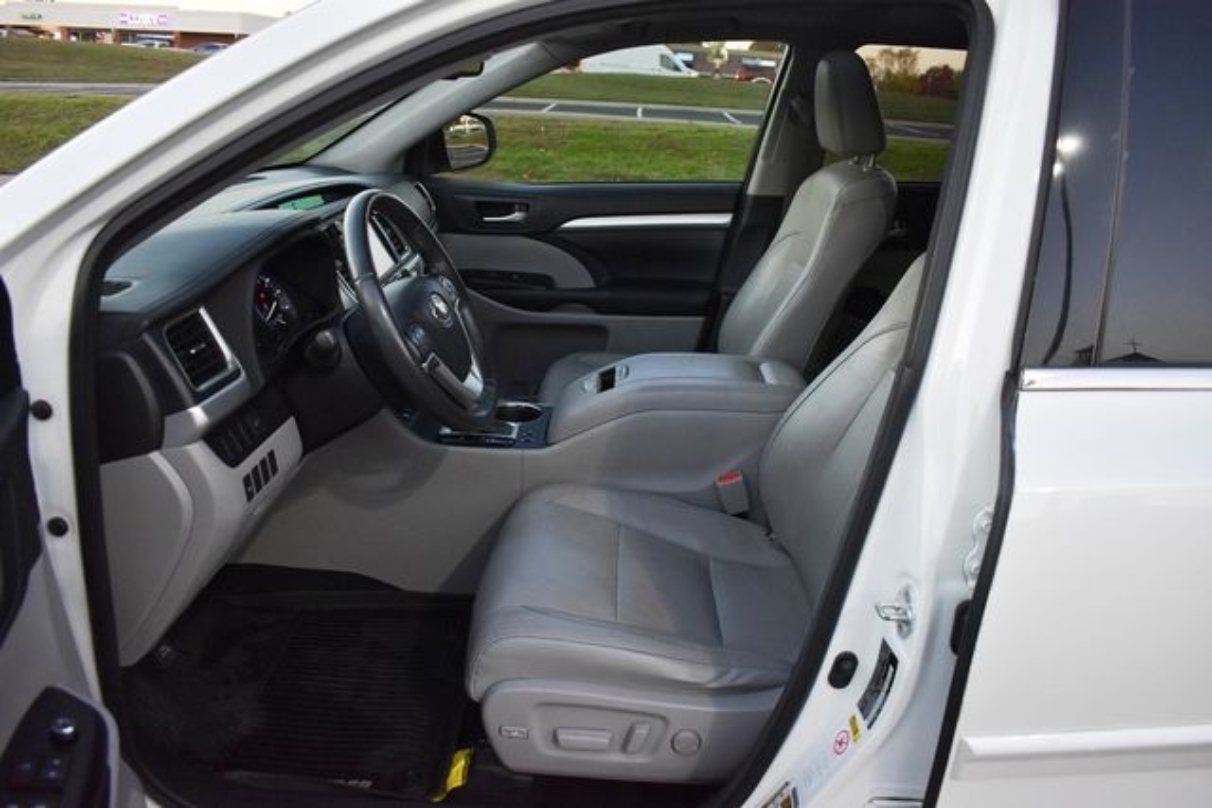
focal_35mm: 27
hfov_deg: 67.4
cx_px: 606
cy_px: 404
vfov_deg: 48.0
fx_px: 909
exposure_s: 1/125
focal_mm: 18
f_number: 3.5
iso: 1250
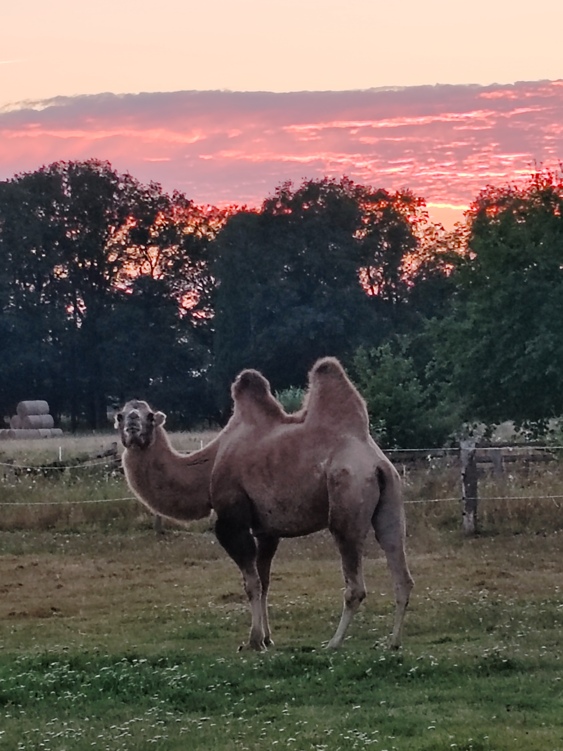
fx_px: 3643
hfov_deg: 8.8
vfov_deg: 11.8
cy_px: 376
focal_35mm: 168
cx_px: 282
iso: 100
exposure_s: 1/100
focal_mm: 6.12
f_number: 1.9
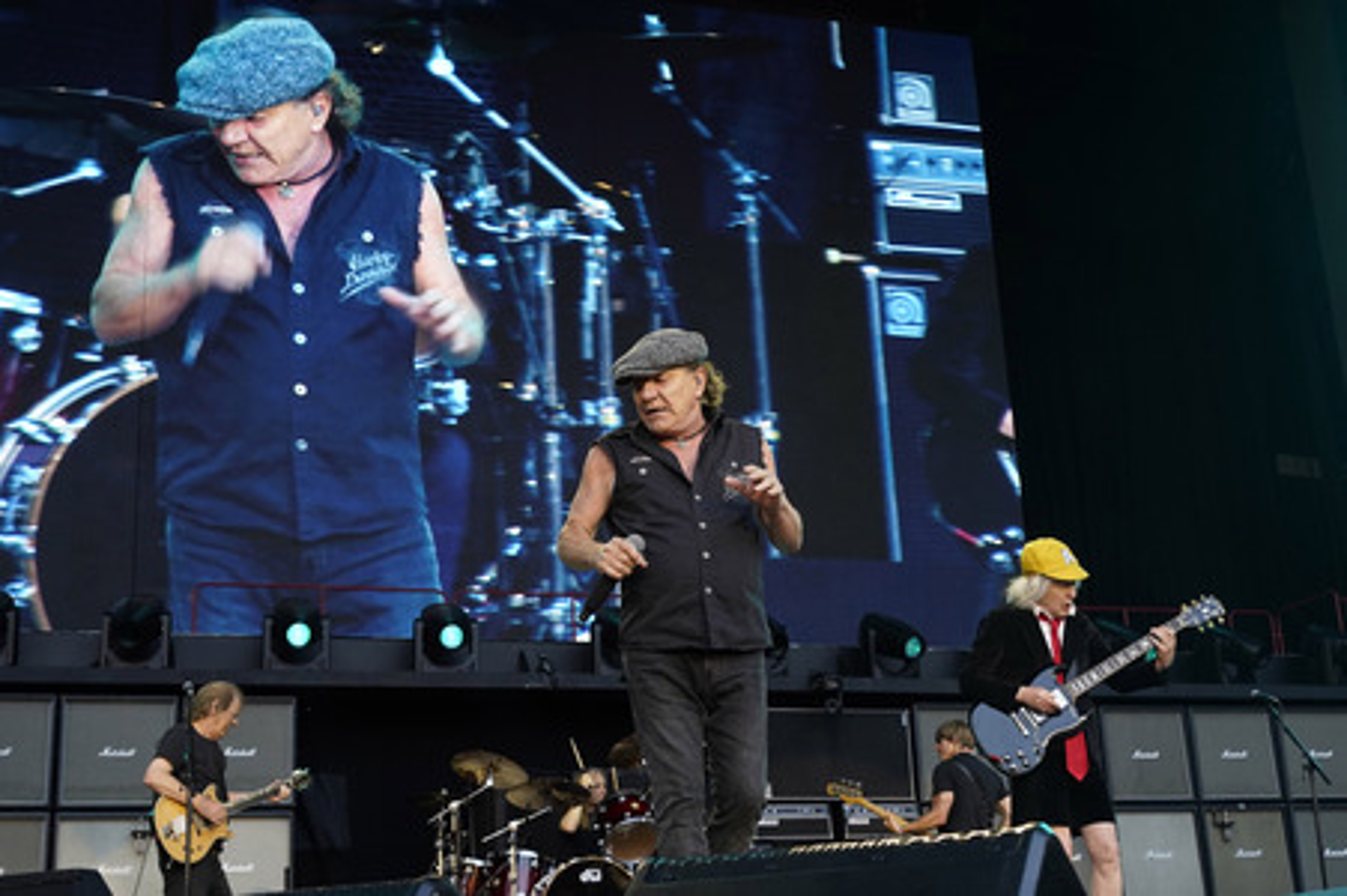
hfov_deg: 46.4
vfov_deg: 31.8
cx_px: 674
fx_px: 1570
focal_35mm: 42
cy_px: 448
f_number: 5
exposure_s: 1/400
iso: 1600
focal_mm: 42
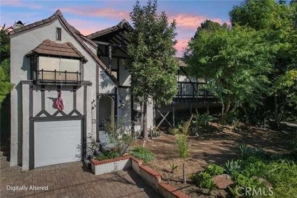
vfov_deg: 57.2
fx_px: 181
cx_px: 148
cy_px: 99
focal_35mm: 22
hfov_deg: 78.6
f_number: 2.8
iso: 100
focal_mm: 8.4
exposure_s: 1/2000
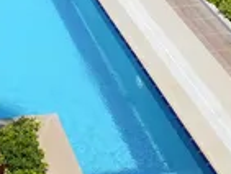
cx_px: 146
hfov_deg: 12.6
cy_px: -235
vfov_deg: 8.7
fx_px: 1042
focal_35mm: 156
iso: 250
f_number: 11
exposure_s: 1/500
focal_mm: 18
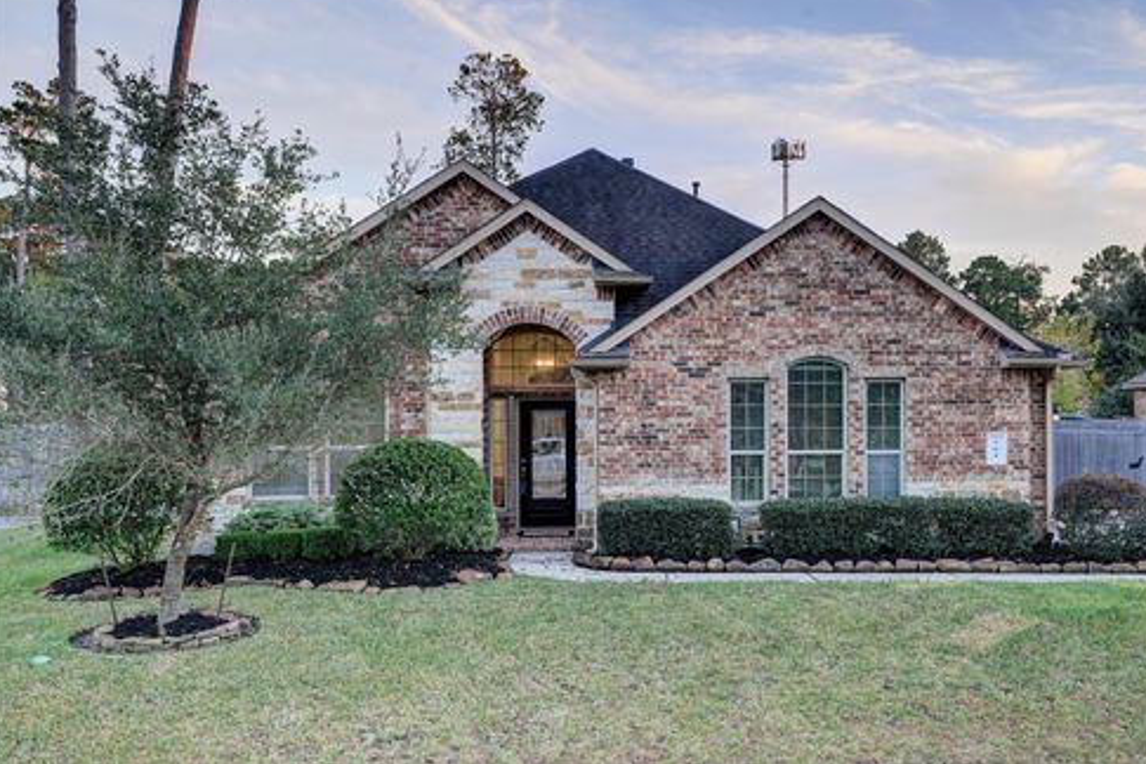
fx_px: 1146
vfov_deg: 36.9
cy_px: 376
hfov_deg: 53.1
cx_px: 578
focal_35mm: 36
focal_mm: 35
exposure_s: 1/25
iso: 400
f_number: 8
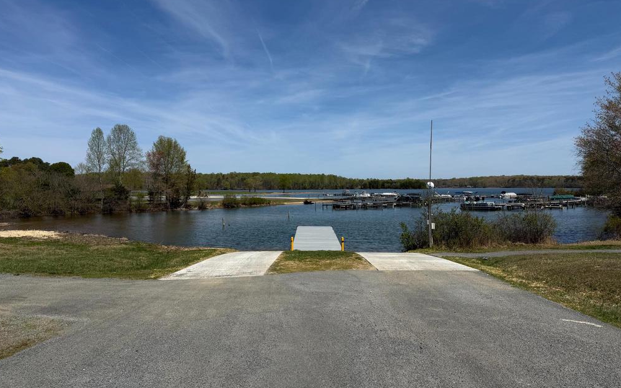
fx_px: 440
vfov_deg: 47.6
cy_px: 181
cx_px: 309
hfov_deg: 70.4
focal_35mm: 26
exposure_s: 1/9091
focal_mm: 6.76
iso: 80
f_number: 1.78
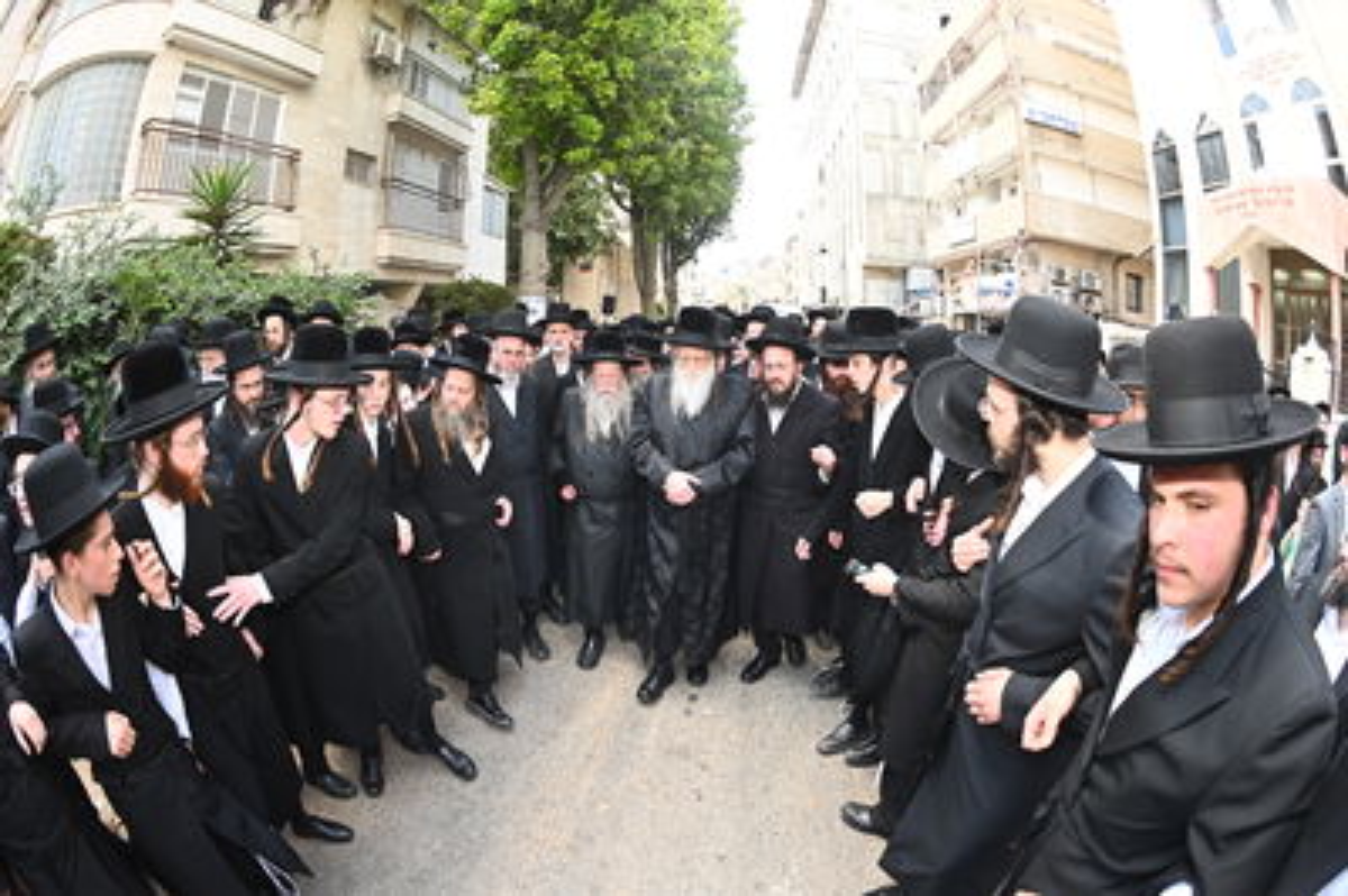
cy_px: 448
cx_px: 674
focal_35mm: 16
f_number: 5.6
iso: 400
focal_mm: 16
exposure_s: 1/200
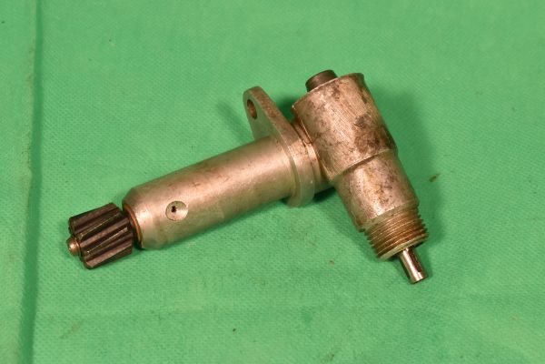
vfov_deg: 17.5
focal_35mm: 78
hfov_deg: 26.0
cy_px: 182
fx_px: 1181
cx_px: 272
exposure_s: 1/80
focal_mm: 52
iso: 900
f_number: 16
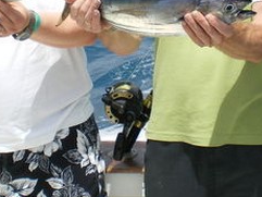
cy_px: -20
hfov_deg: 20.8
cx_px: 180
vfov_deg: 15.3
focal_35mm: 94
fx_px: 712
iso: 50
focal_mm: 6.3
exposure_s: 1/400
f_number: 4.6
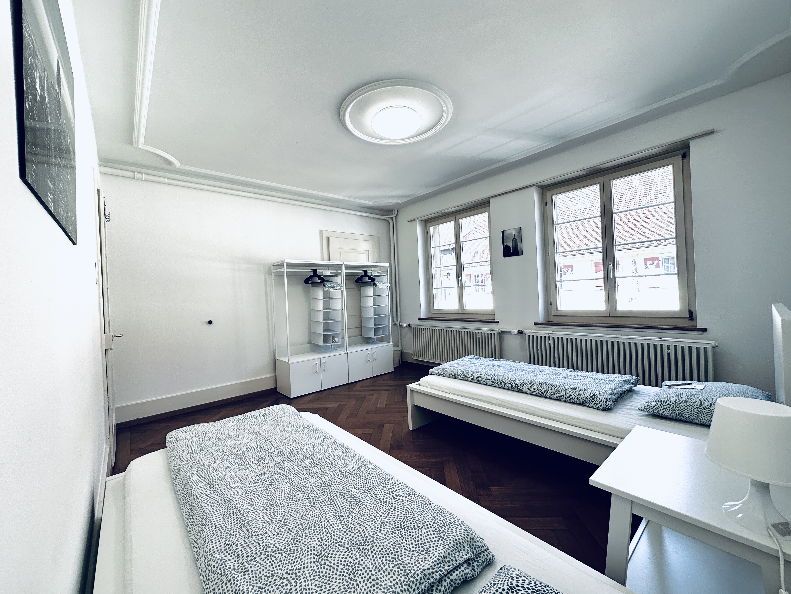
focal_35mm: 14
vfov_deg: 85.7
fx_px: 320
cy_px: 297
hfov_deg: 102.1
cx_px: 396
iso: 40
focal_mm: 2.22
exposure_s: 1/112
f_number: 2.2
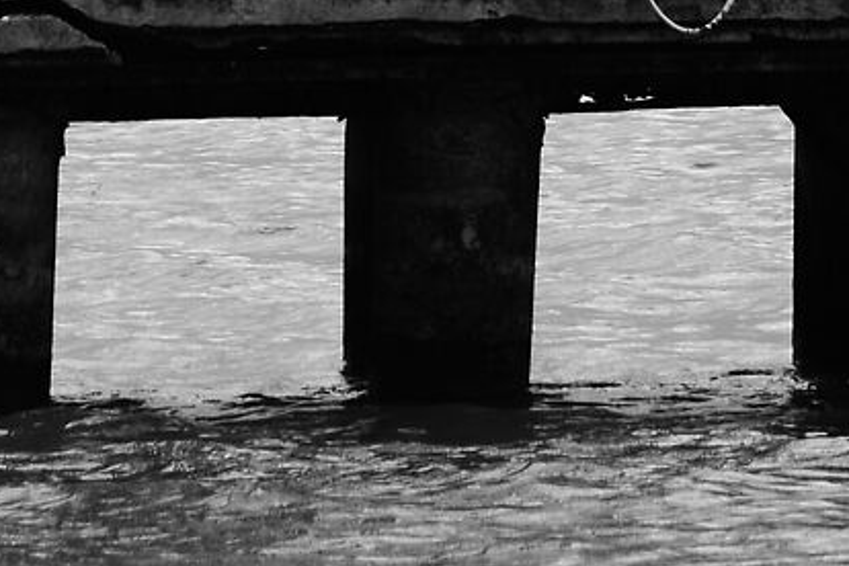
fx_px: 27590
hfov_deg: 1.8
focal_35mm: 1170
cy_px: -923
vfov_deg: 1.2
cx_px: 283
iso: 160
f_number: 2.8
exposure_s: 1/1800
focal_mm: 134.4
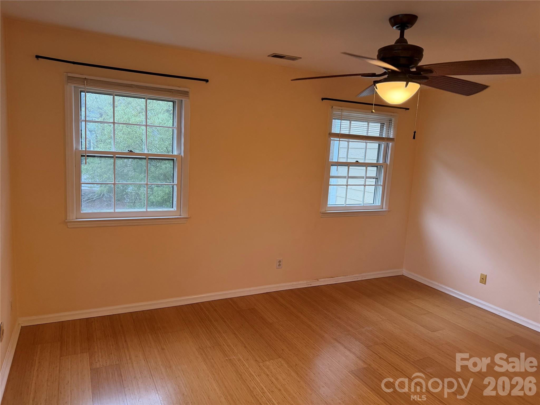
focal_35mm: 24
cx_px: 270
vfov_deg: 56.8
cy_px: 202
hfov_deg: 71.6
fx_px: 374
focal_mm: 6.76
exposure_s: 1/120
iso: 320
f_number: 1.78
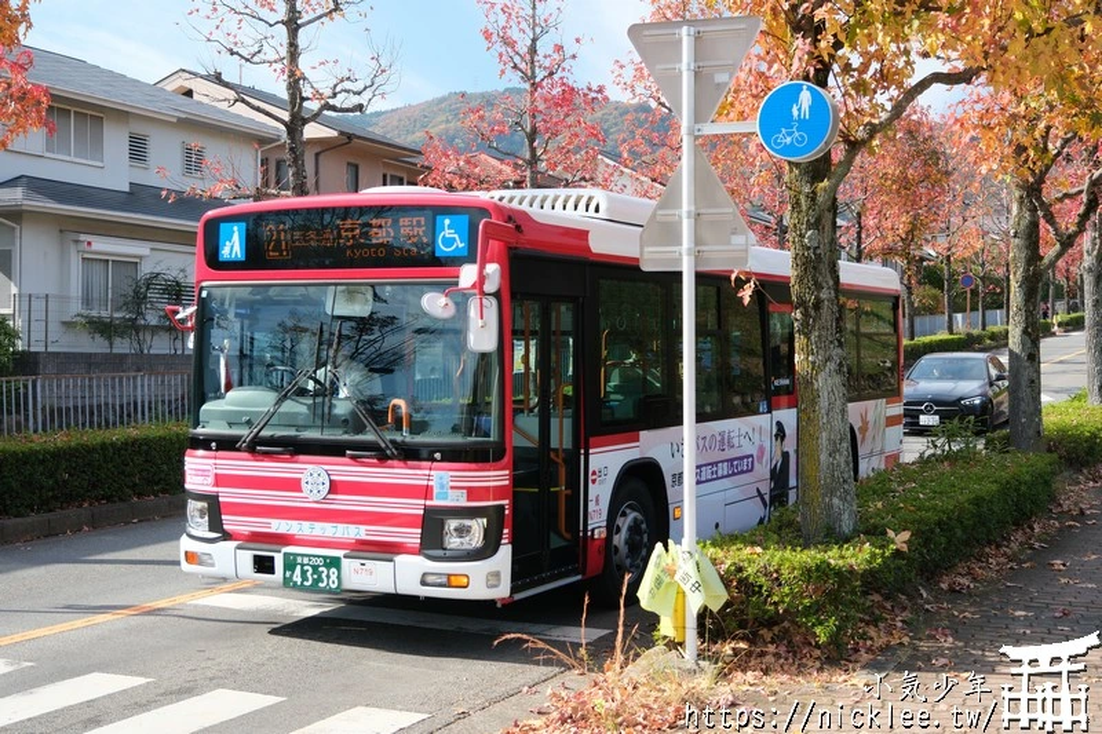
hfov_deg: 44.5
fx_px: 1347
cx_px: 551
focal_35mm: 44
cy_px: 367
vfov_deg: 30.5
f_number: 4
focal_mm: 29.2
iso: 250
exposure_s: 1/250
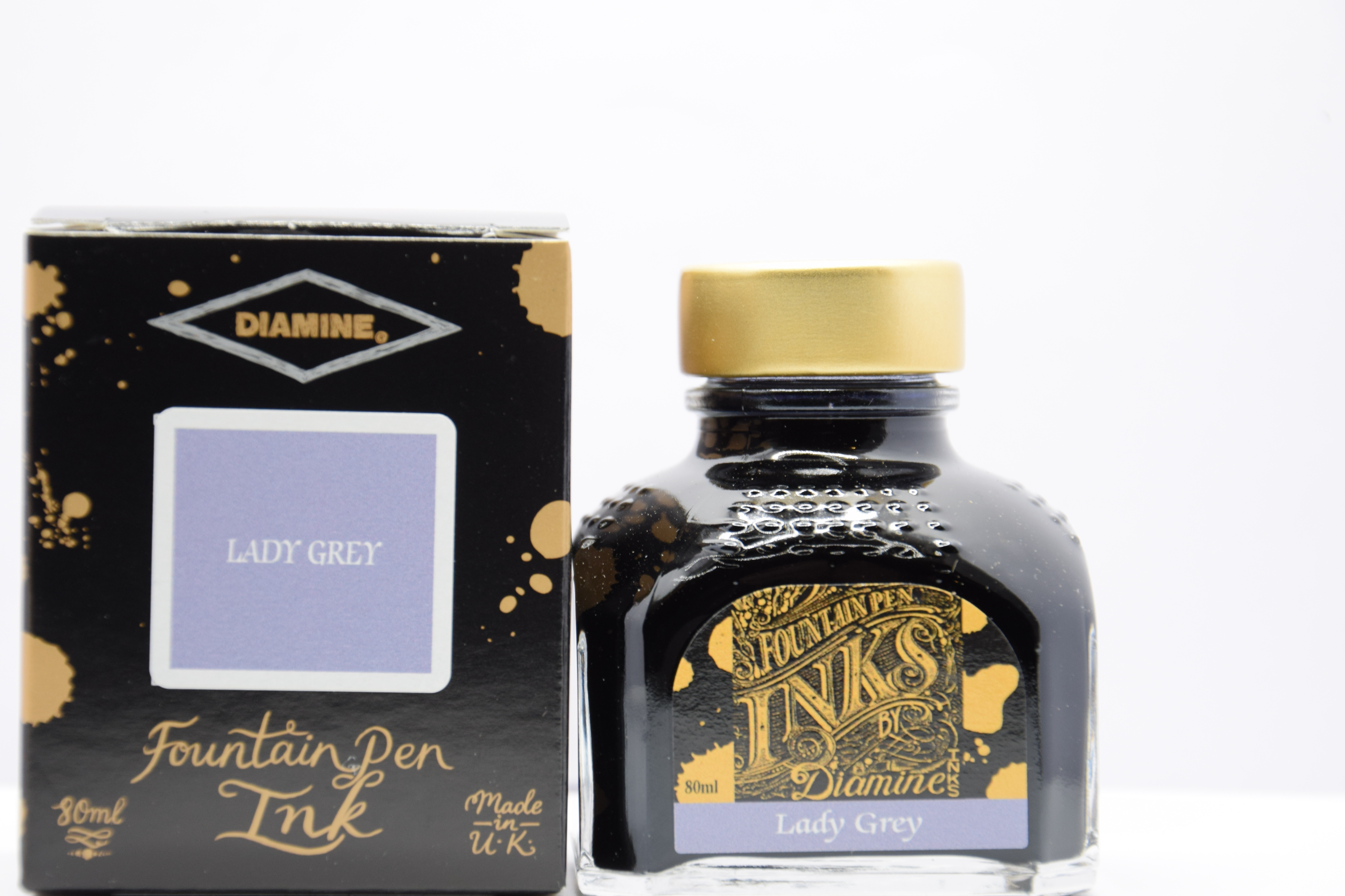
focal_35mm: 147
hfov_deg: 14.0
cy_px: 468
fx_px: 5476
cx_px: 640
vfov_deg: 9.4
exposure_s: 1/60
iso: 400
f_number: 5.6
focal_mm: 85
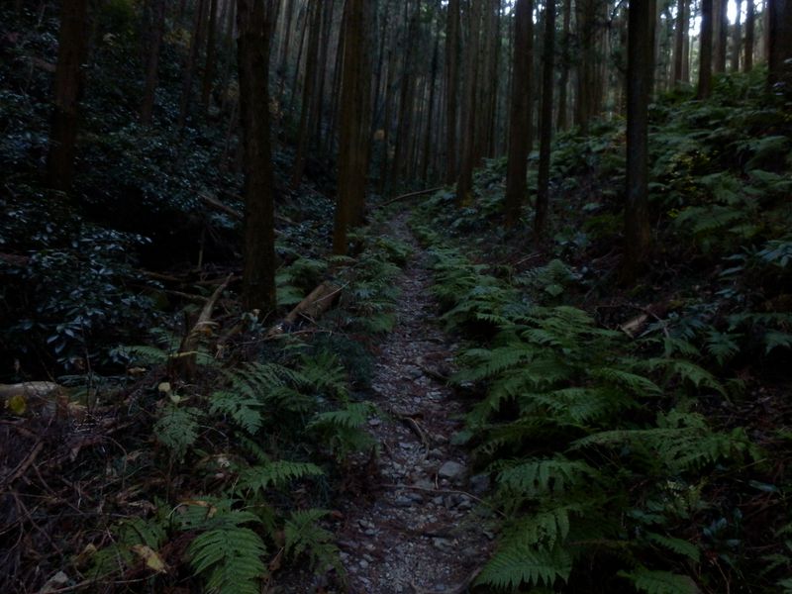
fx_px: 549
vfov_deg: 56.8
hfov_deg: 71.6
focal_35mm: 24
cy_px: 297
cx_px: 396
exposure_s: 1/30
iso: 400
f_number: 3
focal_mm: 4.2
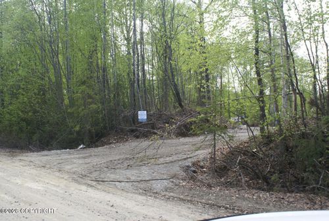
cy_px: 110
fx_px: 384
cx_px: 164
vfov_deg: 32.0
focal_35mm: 42
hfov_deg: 46.3
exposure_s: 1/80
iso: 100
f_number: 7.1
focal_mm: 28
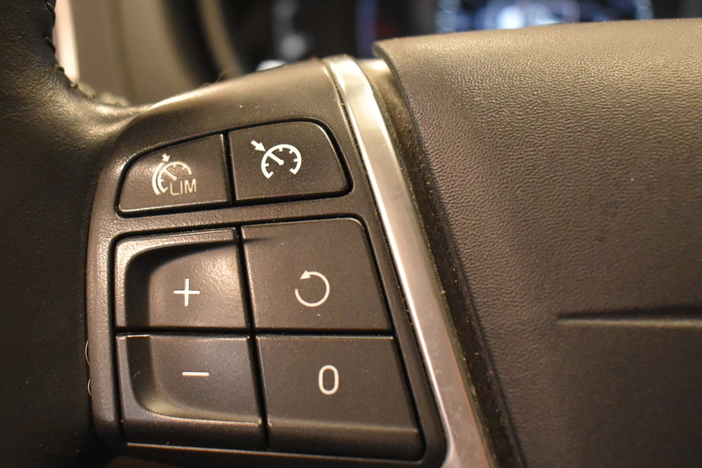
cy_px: 222
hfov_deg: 36.9
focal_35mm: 54
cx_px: 318
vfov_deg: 25.1
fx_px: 1050
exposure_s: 1/60
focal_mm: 21
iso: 3200
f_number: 3.8
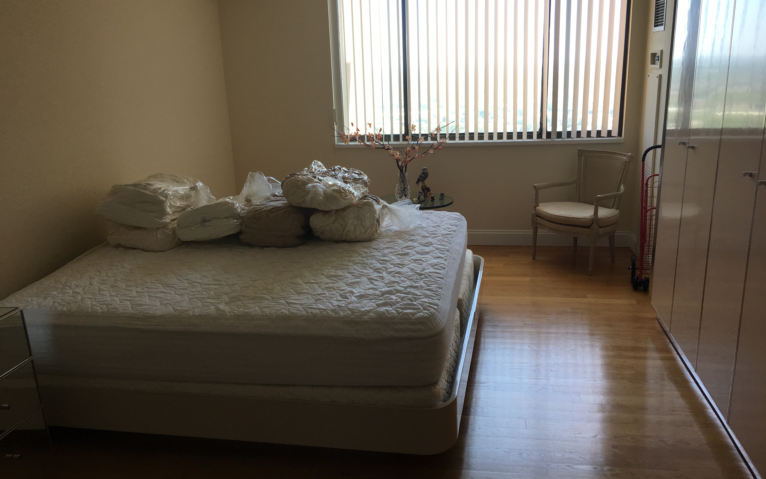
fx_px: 647
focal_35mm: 31
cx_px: 385
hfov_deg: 61.2
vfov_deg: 40.6
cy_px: 245
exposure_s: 1/120
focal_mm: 4.15
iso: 32
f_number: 2.2
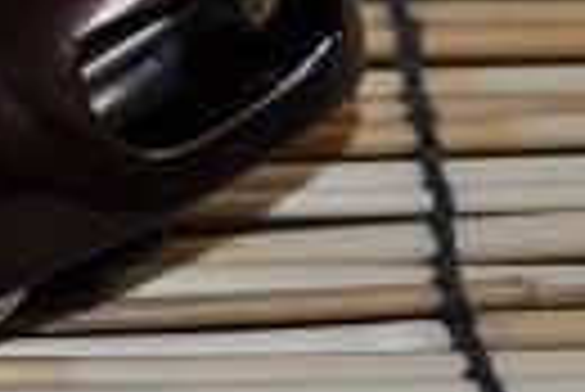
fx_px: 5425
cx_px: -297
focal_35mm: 333
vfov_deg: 4.1
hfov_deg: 6.1
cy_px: 131
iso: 200
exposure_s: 1/30
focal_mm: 45
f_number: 5.6
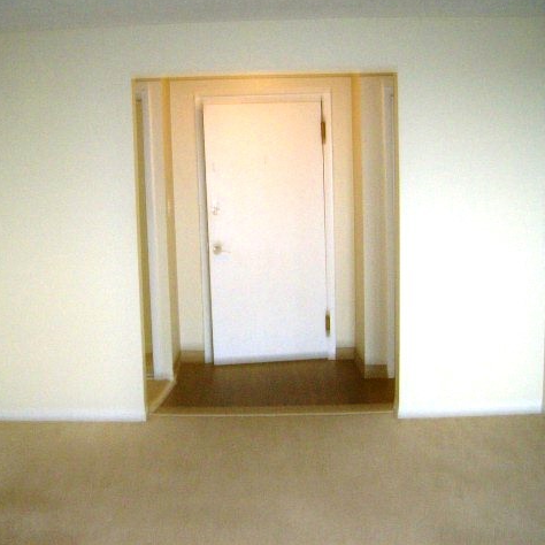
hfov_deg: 39.1
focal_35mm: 43
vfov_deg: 39.2
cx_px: 232
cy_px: 270
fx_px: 766
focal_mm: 6
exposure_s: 1/60
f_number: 2.8
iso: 200
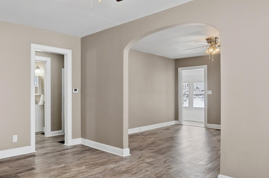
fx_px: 187
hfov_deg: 69.7
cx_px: 91
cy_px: 90
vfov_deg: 51.2
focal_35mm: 25
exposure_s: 1/500
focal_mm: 10
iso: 100
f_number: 4
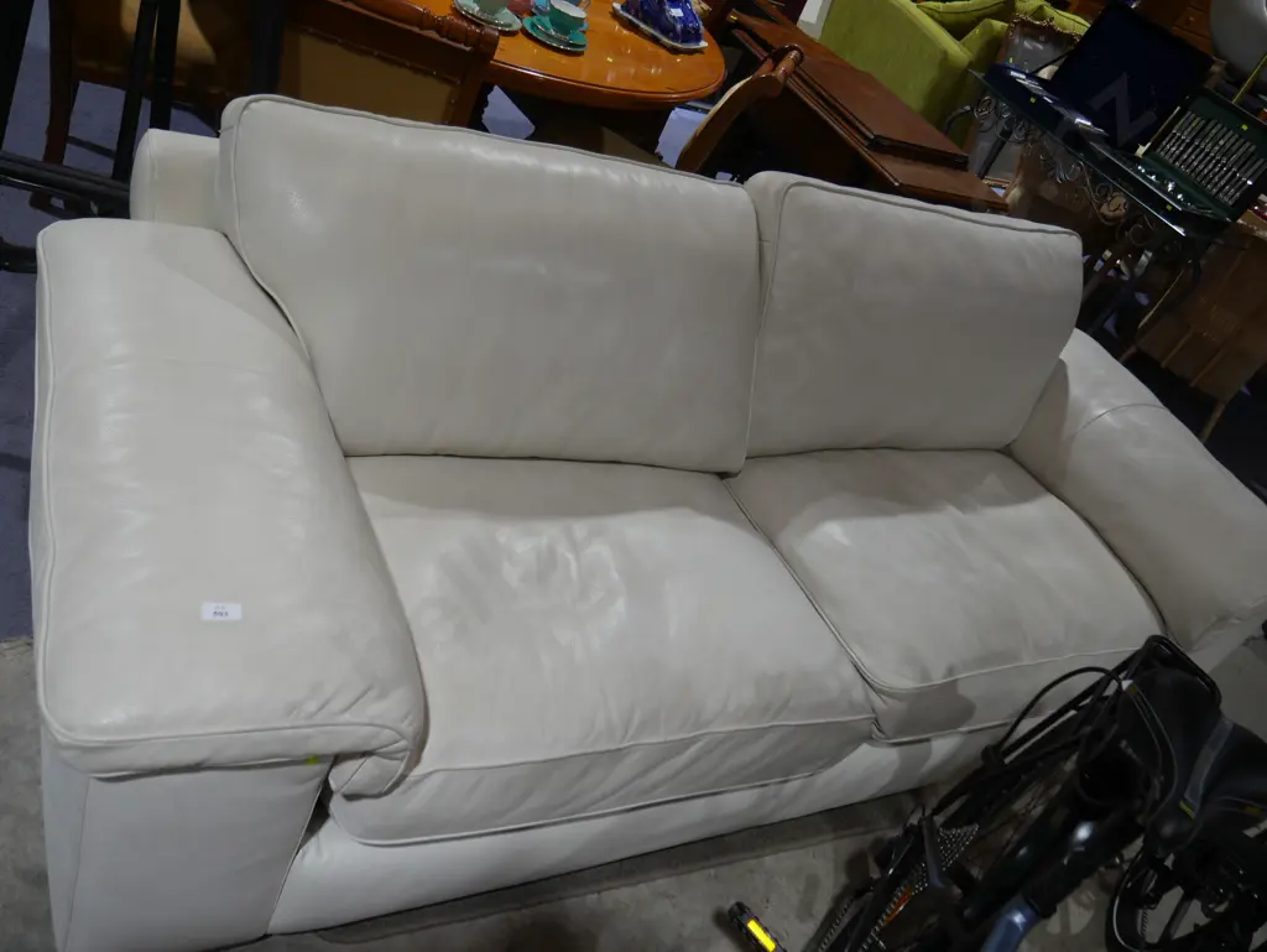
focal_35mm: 28
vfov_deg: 49.8
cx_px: 634
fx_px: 1025
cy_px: 476
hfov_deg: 63.4
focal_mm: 14
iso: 200
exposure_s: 1/80
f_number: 3.5
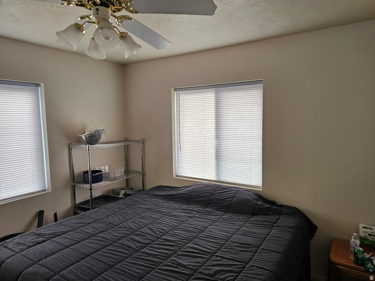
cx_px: 188
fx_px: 249
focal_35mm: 23
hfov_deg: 73.9
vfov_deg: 58.9
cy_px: 140
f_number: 1.7
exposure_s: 1/120
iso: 125
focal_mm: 6.3
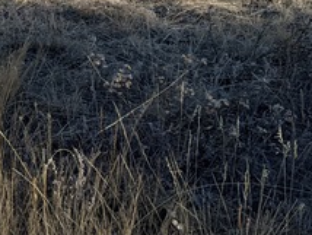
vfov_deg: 10.5
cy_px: -238
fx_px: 1164
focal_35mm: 129
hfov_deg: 14.2
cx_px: -166
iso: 66
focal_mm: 4.44
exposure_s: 1/1805
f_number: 1.8
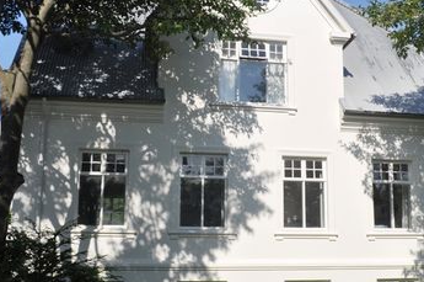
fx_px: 553
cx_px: 243
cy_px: 144
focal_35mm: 47
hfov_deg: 41.9
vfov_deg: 28.6
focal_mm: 18
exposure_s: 1/500
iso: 200
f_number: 10
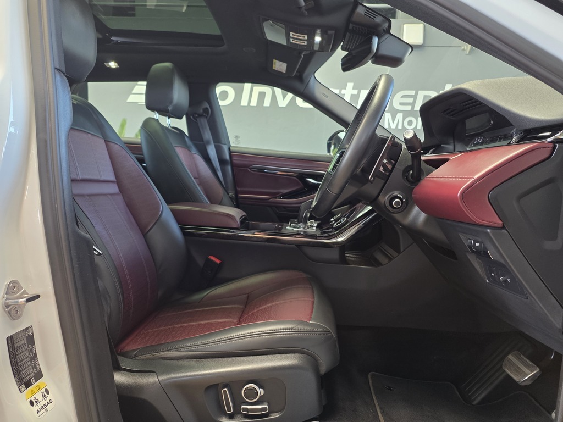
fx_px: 374
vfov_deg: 58.9
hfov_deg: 73.9
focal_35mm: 23
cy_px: 211
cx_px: 282
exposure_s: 1/100
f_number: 1.7
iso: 320
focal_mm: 6.25
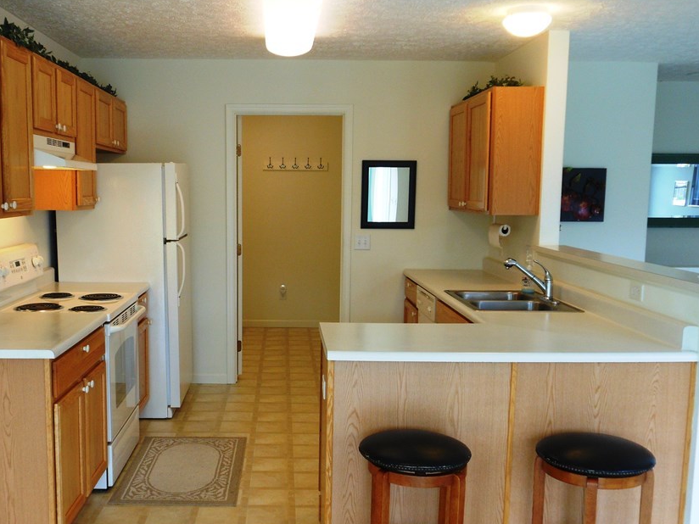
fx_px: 828
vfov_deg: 35.1
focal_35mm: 41
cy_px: 273
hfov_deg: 45.5
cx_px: 282
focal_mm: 6
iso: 125
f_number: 3.5
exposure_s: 1/30
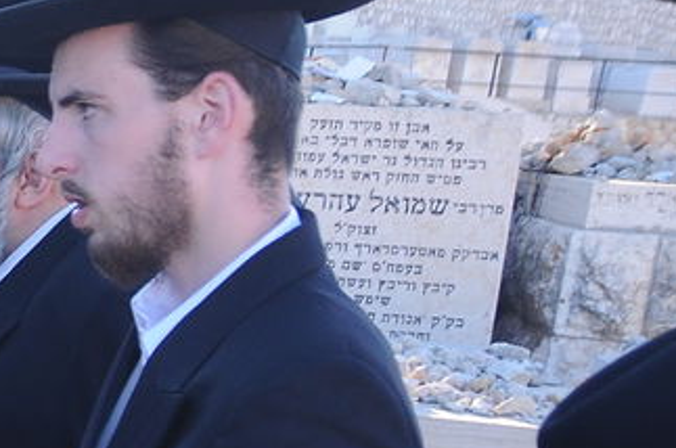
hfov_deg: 14.0
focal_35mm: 117
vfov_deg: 11.0
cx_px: -779
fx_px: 2193
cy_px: 765
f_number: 4
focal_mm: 18
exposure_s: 1/320
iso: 320
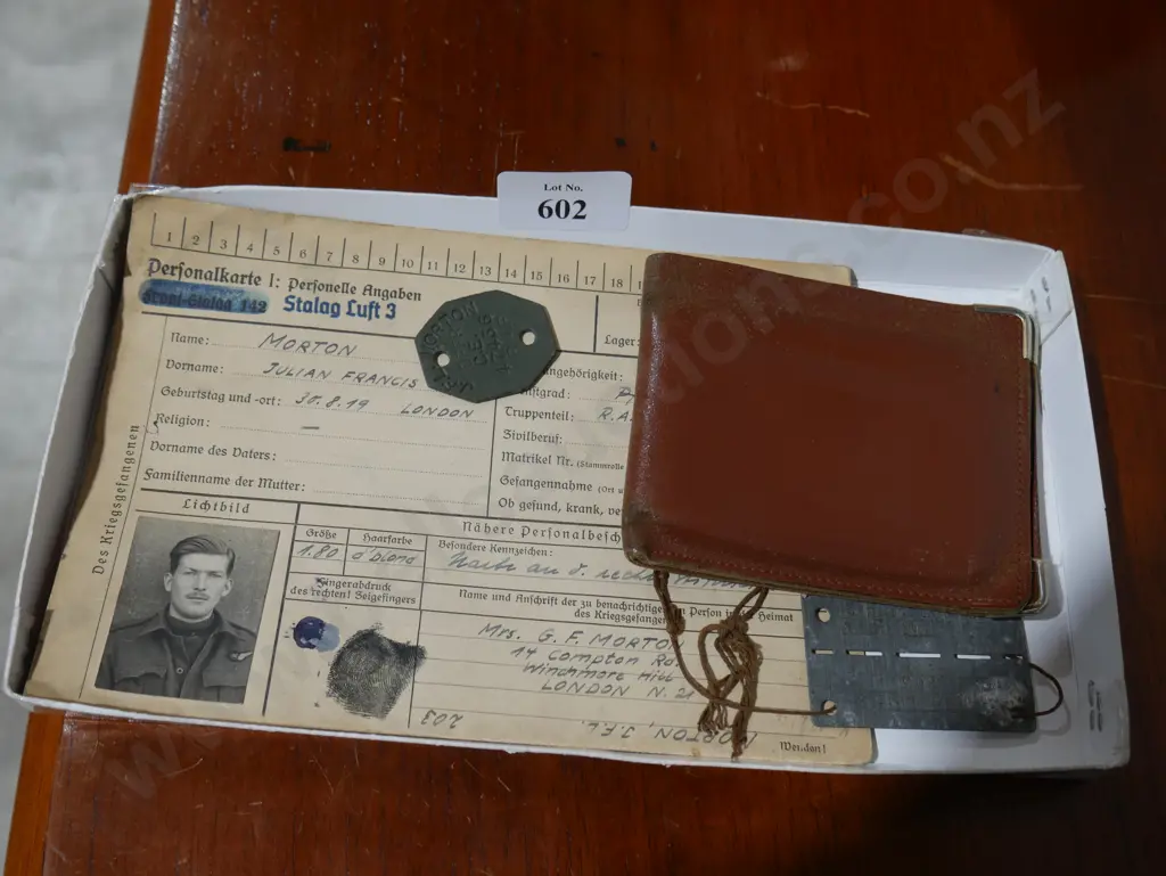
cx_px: 583
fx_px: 1348
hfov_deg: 46.8
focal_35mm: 40
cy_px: 438
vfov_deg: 36.0
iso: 320
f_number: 4.4
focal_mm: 20
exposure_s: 1/60
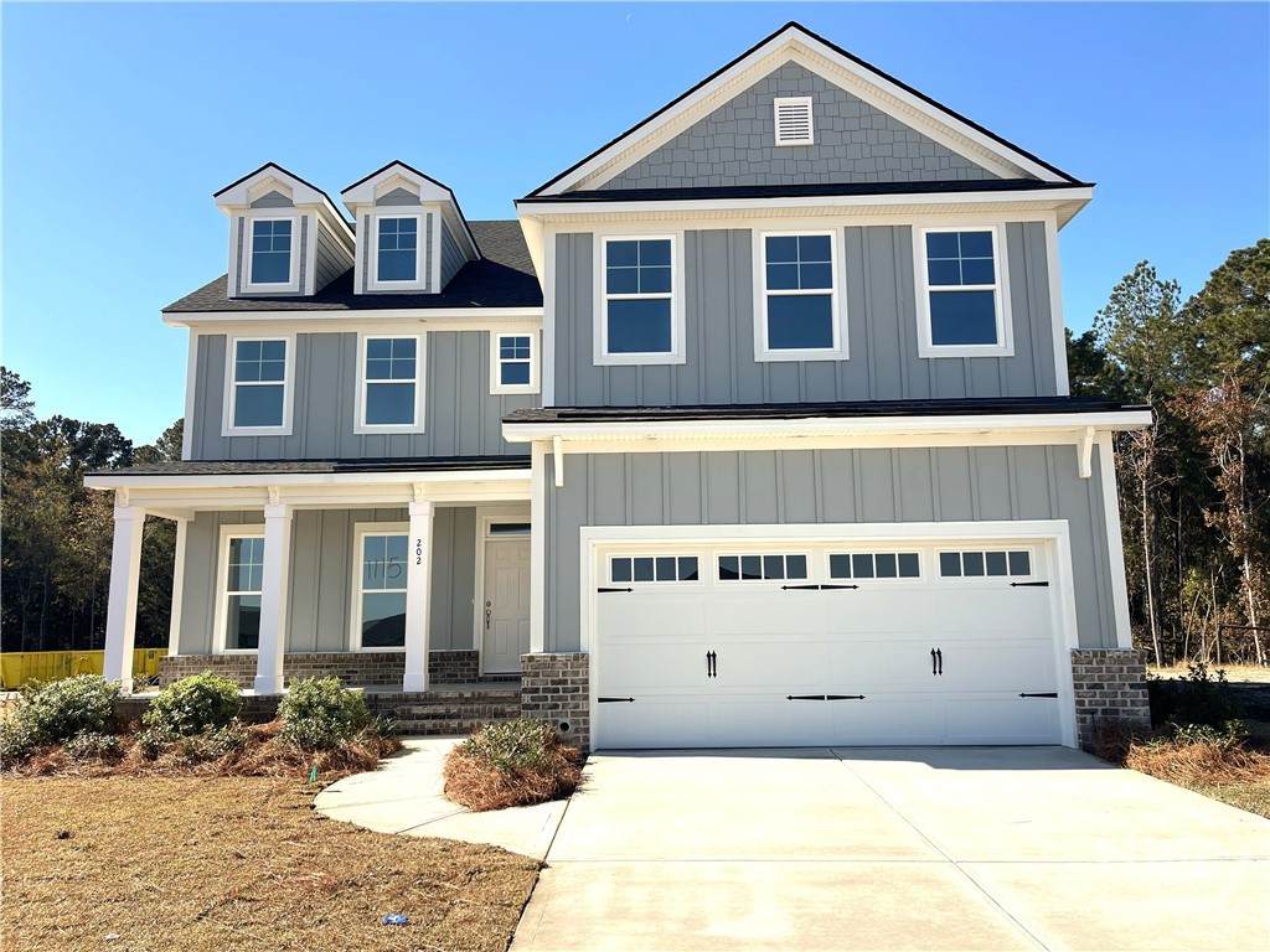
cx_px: 635
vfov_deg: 54.9
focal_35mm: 25
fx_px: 917
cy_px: 476
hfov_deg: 69.4
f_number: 1.6
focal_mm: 5.1
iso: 32
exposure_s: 1/2857
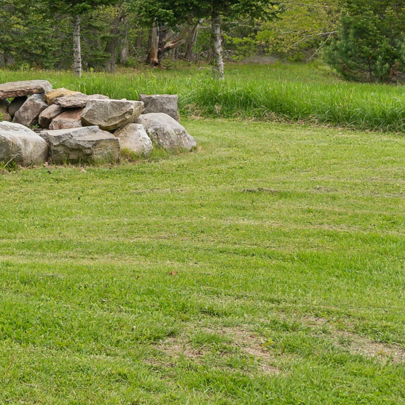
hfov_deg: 13.6
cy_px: -81
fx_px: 1509
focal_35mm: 114
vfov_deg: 14.8
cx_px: -343
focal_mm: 35
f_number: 7.1
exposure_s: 1/320
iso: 320
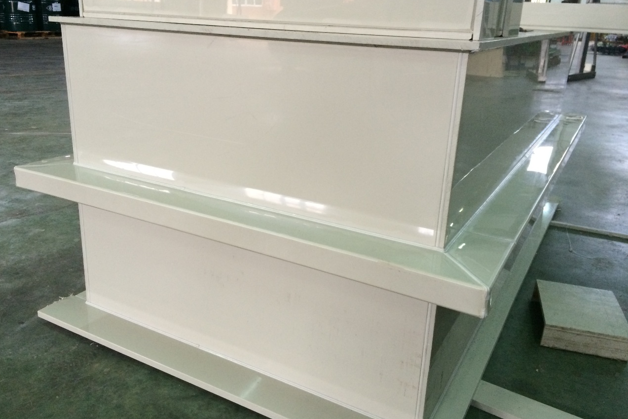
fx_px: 558
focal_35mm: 32
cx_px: 307
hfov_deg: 58.7
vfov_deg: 41.1
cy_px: 196
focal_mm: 4.12
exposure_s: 1/33
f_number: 2.2
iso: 250
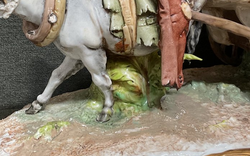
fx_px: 457
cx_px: 134
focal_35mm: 67
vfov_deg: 19.3
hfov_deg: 30.6
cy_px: 41
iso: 80
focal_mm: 3
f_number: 1.8
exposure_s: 1/50
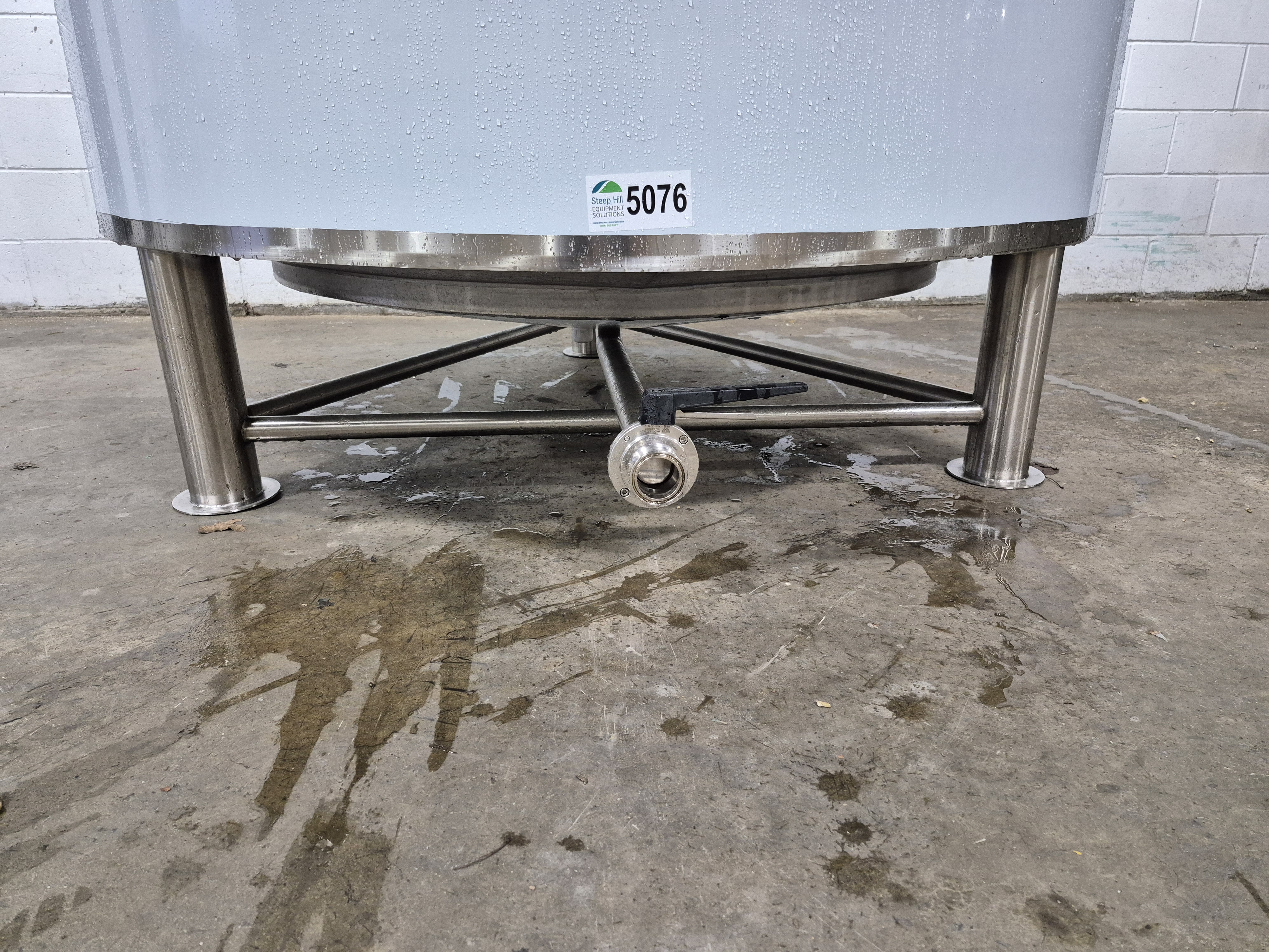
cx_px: 634
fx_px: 843
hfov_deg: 73.9
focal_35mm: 23
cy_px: 476
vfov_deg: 58.9
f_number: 1.8
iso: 800
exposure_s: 1/120
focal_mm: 5.4
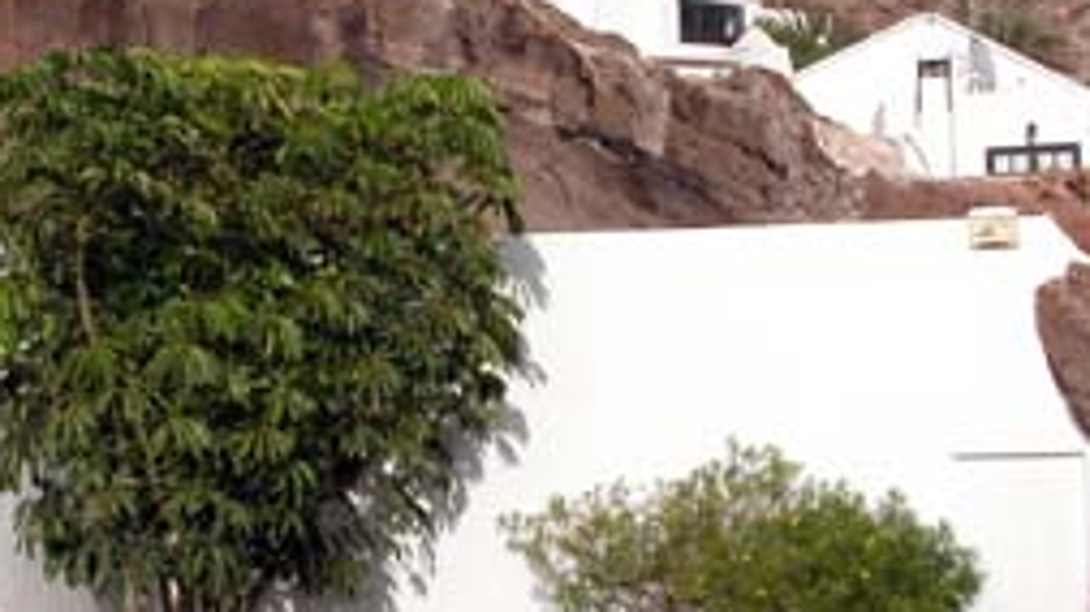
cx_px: 392
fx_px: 1907
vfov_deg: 18.2
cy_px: 254
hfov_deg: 31.7
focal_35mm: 66
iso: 100
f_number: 8
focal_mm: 8.9
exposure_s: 1/250
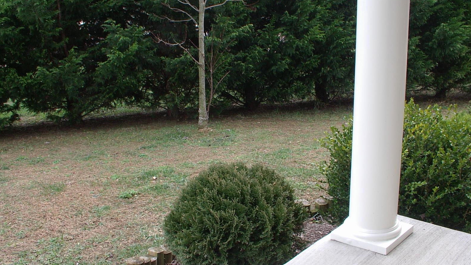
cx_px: 233
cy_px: 109
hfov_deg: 49.4
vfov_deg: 29.0
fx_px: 512
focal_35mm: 41
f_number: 4.4
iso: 100
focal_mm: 5.8
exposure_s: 1/75
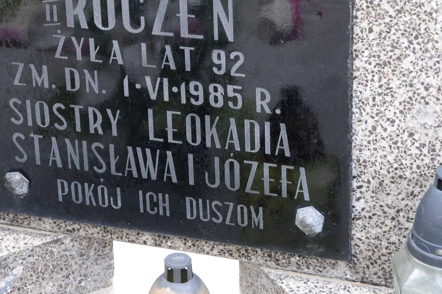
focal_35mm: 102
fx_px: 1251
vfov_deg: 13.3
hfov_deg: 19.9
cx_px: 134
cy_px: 45
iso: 500
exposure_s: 1/80
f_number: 7.1
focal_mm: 38
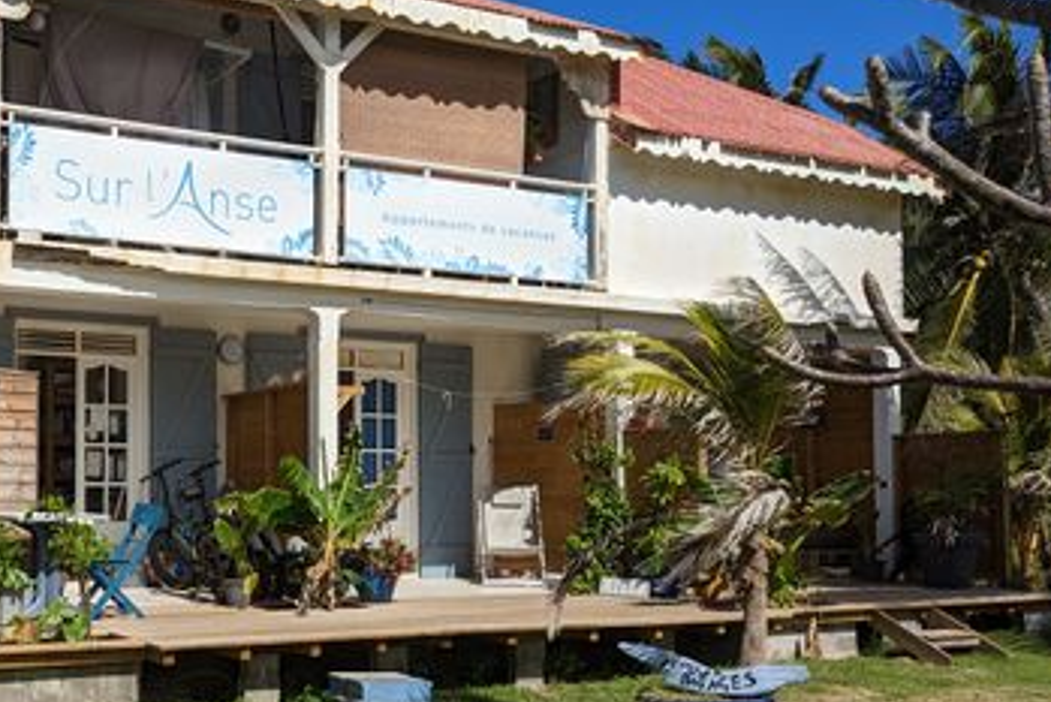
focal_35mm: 43
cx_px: 169
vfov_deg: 31.1
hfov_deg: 42.7
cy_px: 449
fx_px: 1256
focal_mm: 6.81
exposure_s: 1/3906
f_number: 1.85
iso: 48
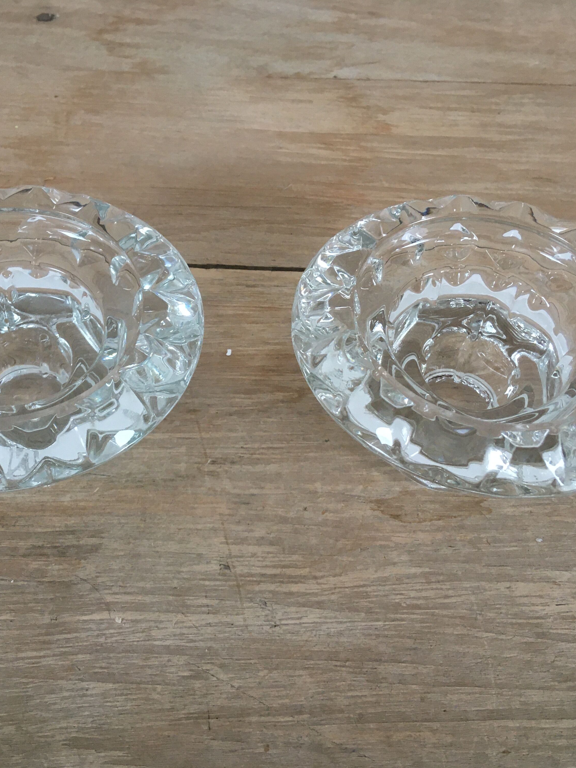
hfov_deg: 36.7
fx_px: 865
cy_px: 382
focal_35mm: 39
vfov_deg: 47.9
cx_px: 235
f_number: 2.2
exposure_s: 1/33
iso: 100
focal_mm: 4.15
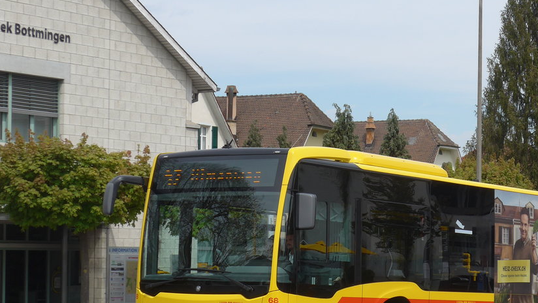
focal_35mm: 111
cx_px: 366
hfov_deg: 19.2
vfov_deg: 10.9
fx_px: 1584
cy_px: 193
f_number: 4.1
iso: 80
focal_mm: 14.2
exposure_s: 1/800
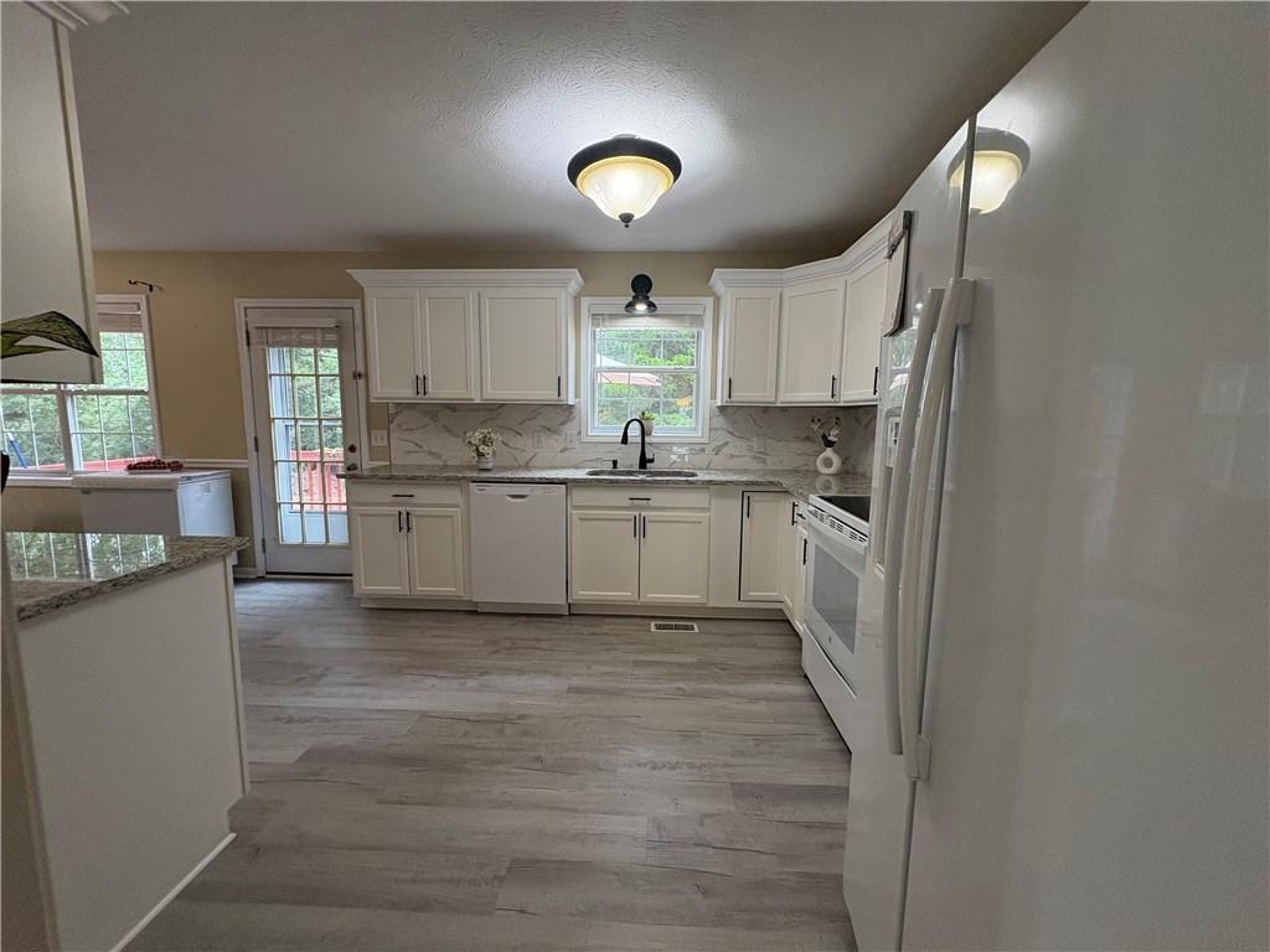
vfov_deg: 85.7
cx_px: 635
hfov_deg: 102.1
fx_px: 514
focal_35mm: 14
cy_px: 476
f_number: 2.2
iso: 320
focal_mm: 2.22
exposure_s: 1/120
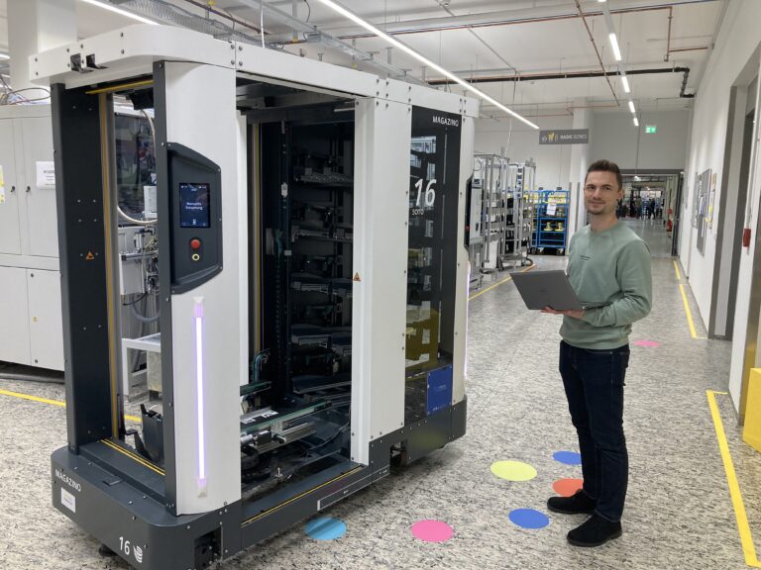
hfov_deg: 63.4
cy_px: 285
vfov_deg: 49.7
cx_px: 380
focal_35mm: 28
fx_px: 616
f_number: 1.8
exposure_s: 1/102
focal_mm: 3.99
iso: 80
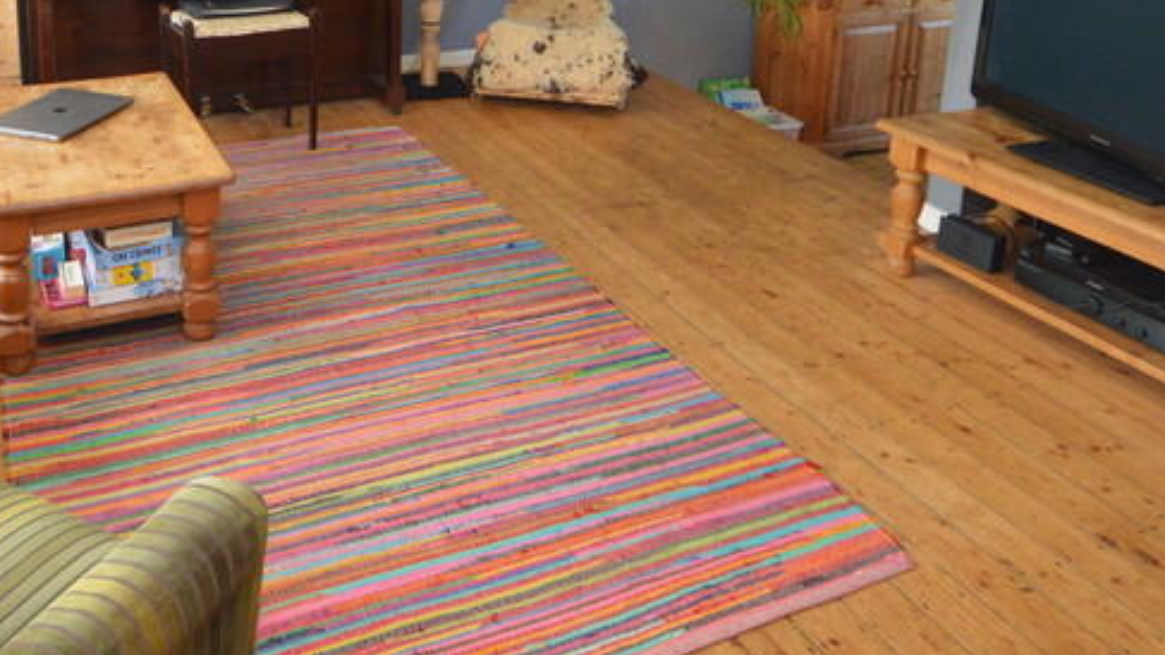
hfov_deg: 58.3
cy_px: -11
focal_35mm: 33
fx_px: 1019
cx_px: 402
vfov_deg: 32.6
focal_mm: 10
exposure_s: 1/60
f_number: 4
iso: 900
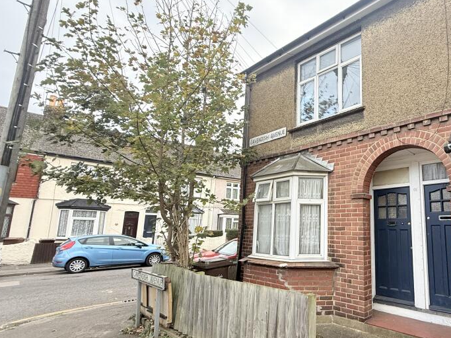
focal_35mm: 21
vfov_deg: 63.3
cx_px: 330
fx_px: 274
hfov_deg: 74.2
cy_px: 182
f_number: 2.2
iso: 80
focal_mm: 2.22
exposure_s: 1/99
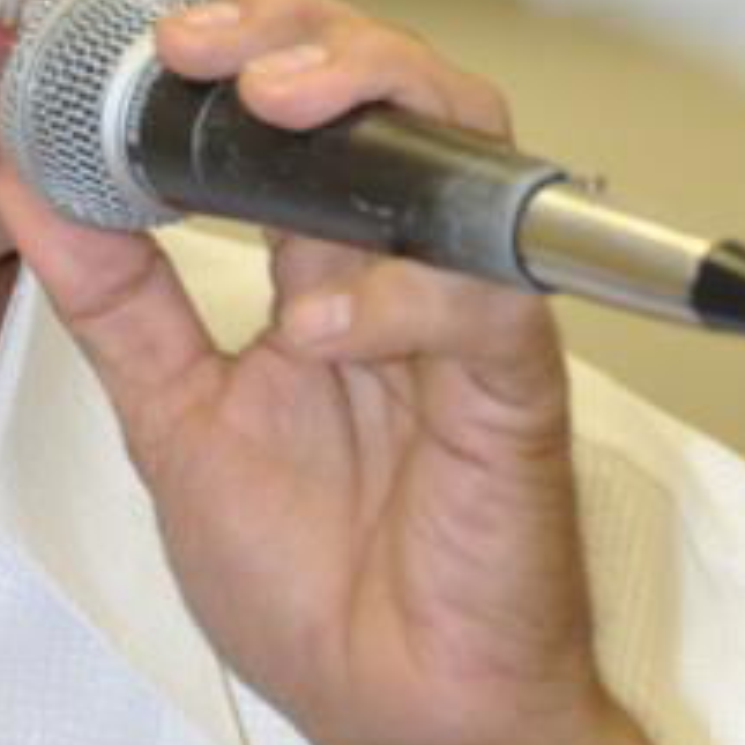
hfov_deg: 4.3
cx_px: 180
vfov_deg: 4.3
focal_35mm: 409
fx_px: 9959
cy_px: -315
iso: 720
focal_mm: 90
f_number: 5.3
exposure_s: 1/60
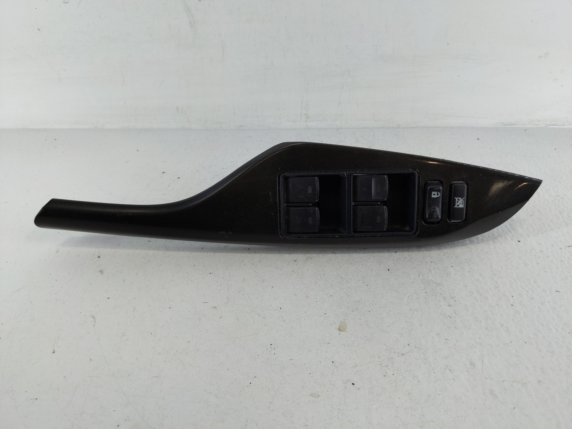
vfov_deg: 54.9
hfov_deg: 69.4
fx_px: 413
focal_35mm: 25
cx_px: 286
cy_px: 214
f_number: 1.73
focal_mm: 4.38
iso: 57
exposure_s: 1/124
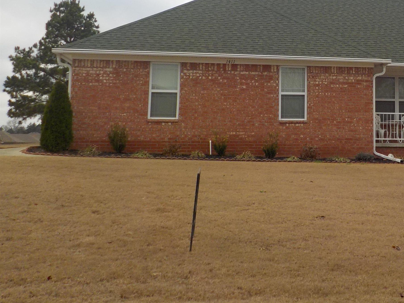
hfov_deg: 35.8
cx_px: 343
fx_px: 595
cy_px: 65
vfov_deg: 28.0
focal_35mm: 51
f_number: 3.3
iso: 125
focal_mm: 4.1
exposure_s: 1/500
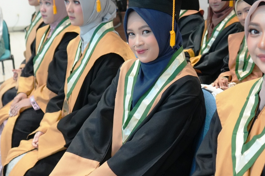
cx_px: 156
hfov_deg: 36.1
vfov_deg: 24.5
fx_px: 405
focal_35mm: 55
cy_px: 64
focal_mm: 28
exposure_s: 1/160
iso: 3200
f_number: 4
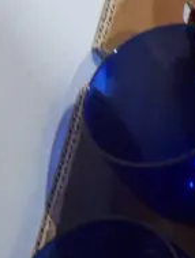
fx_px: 1132
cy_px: -65
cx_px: 511
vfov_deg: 12.7
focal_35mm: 151
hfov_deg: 8.7
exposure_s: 1/60
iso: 1250
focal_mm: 14
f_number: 3.5
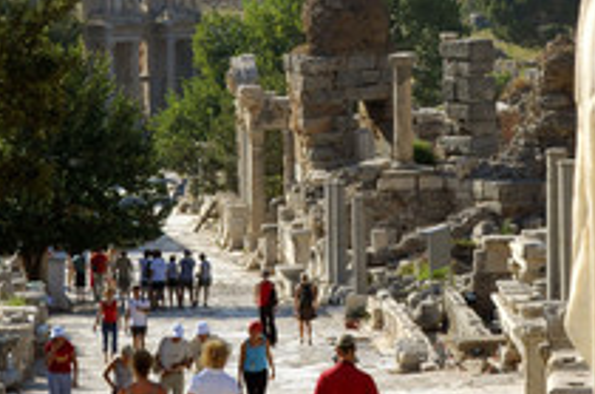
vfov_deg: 6.5
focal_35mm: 211
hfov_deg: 9.8
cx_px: 350
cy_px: 9
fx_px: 3479
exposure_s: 1/125
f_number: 14
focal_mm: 70
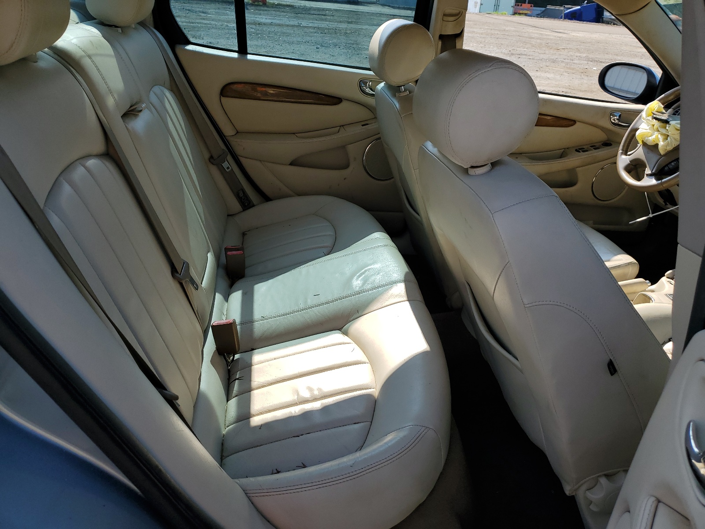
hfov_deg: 67.3
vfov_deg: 53.1
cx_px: 352
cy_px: 264
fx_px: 530
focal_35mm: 26
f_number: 1.5
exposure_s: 1/1667
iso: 50
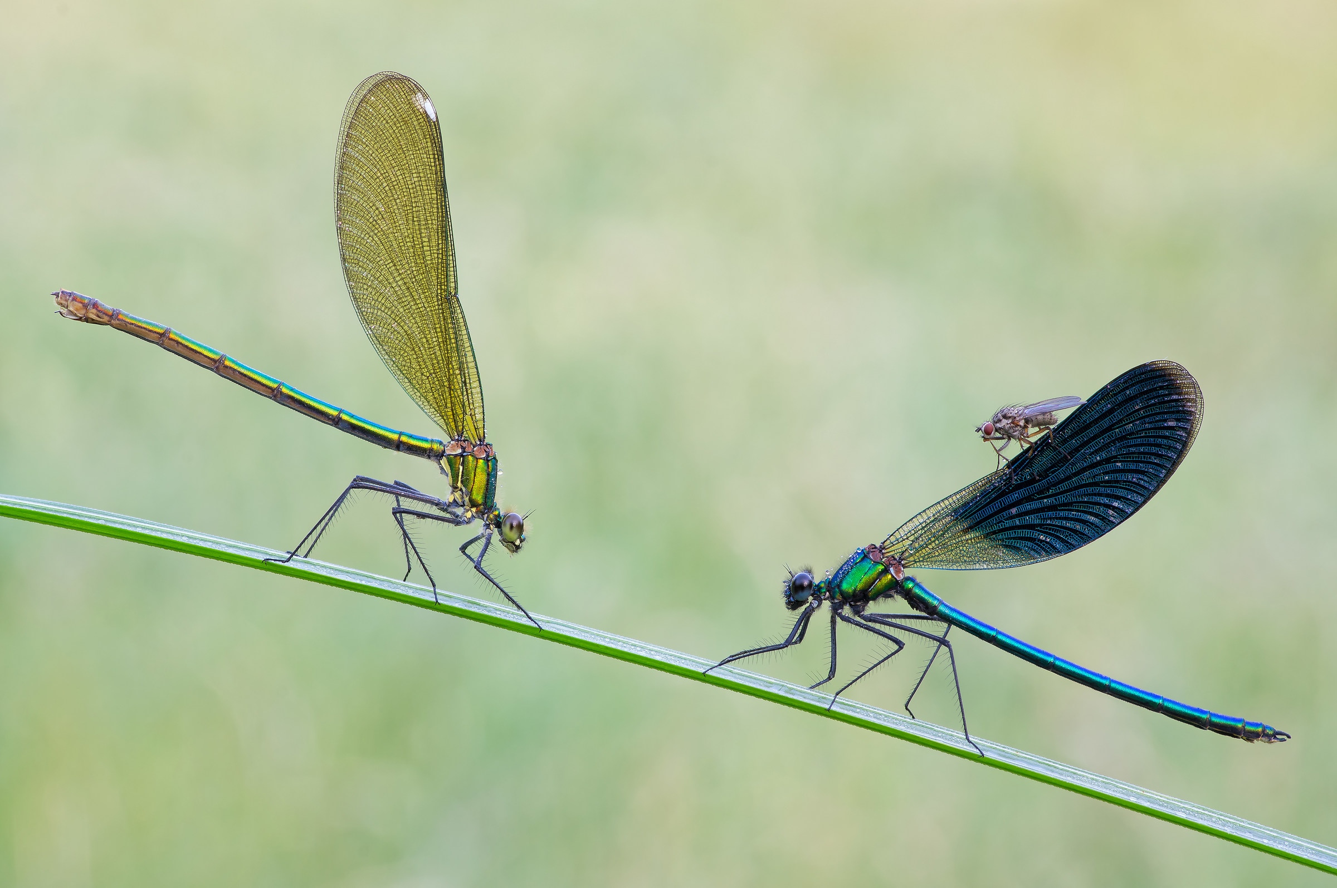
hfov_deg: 13.7
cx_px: 668
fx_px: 5565
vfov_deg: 9.1
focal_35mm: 150
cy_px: 444
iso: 100
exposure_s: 1/5
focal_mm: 100
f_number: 14
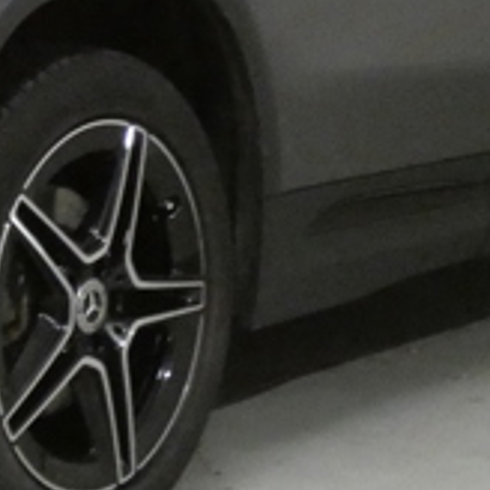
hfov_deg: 8.1
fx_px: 3443
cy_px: 24
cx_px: -39
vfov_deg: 8.1
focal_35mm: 215
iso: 1600
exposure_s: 1/60
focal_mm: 9
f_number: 3.9
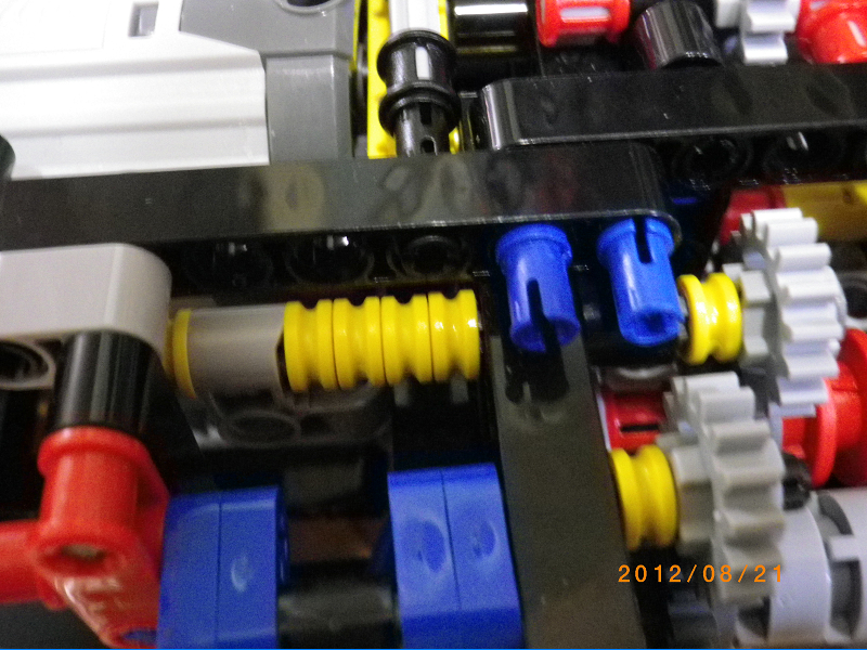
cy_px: 325
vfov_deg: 35.1
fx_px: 1027
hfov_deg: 45.8
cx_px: 434
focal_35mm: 41
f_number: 3.9
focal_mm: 7.3
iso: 800
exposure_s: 1/4
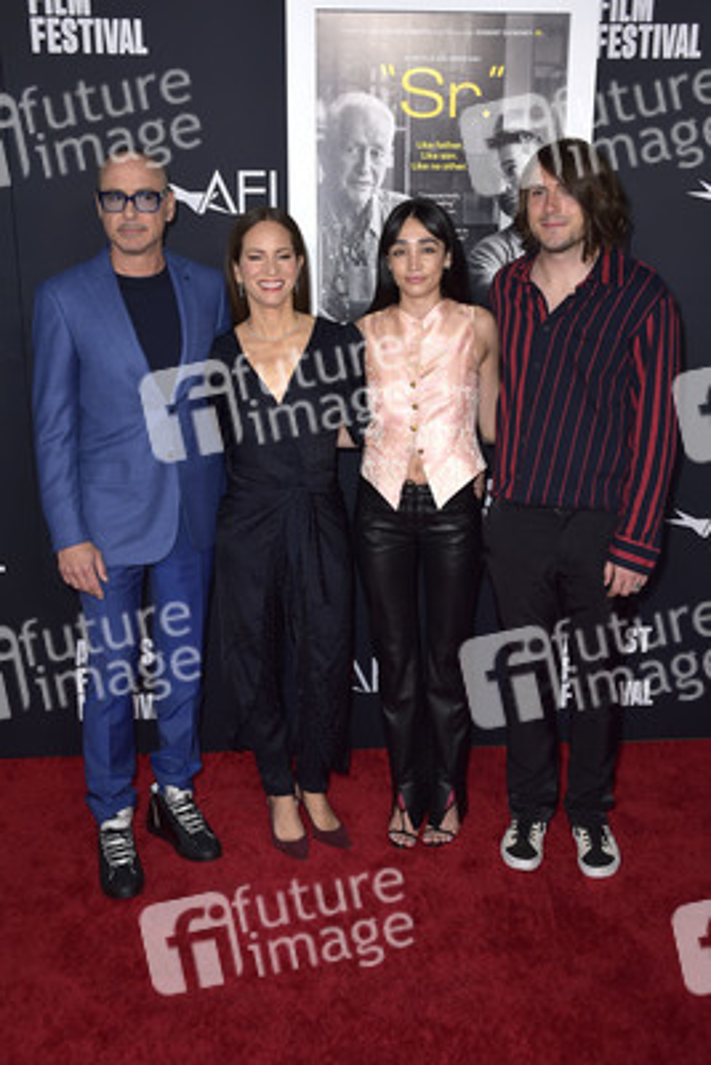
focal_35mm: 36
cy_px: 532
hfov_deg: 36.9
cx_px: 356
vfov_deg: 53.1
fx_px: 1065
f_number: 6.3
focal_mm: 36
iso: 500
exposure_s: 1/200
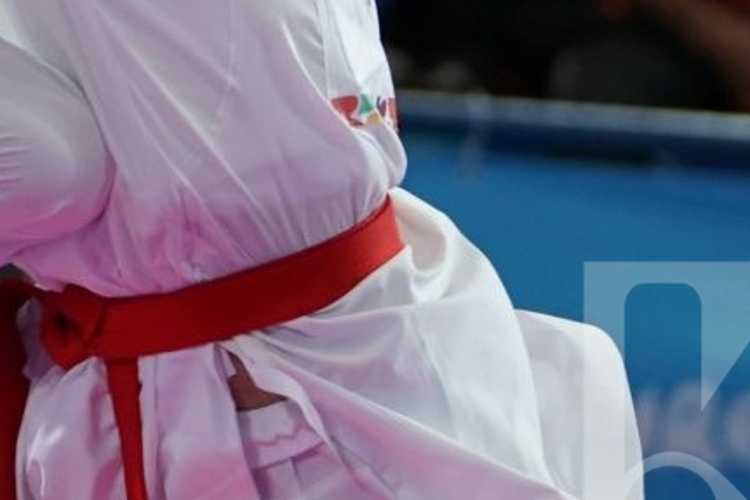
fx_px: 15931
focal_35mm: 765
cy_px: -199
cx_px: -433
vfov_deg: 1.8
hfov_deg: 2.7
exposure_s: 1/1000
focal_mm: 122
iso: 1250
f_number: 2.8
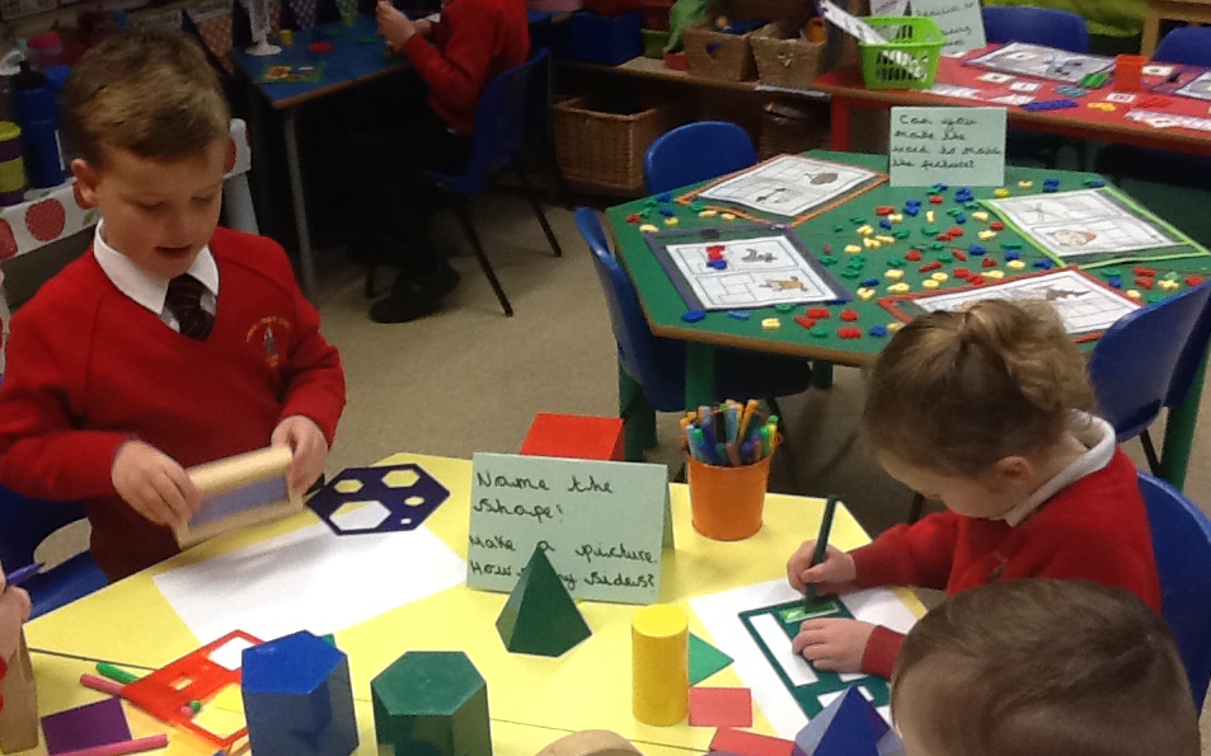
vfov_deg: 27.4
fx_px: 1551
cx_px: 602
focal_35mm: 47
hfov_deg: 42.7
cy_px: 447
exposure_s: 1/30
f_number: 2.4
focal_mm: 2.03
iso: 100
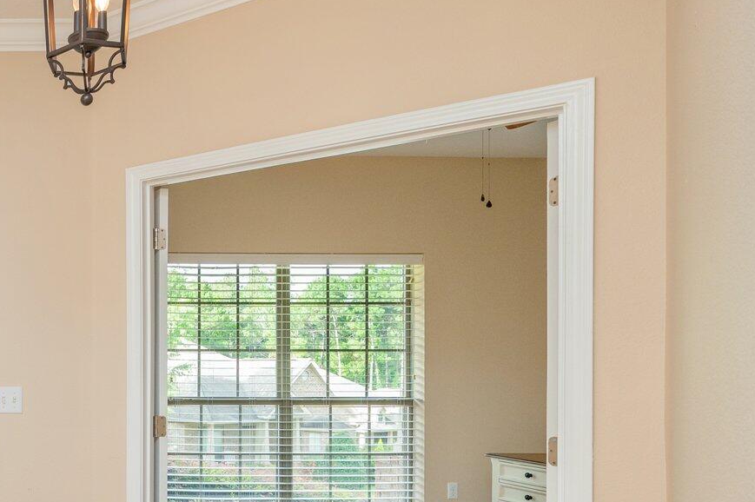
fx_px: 692
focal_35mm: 33
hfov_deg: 41.9
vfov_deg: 38.9
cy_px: 377
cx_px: -118
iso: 500
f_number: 7.1
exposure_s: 1/50
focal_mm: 14
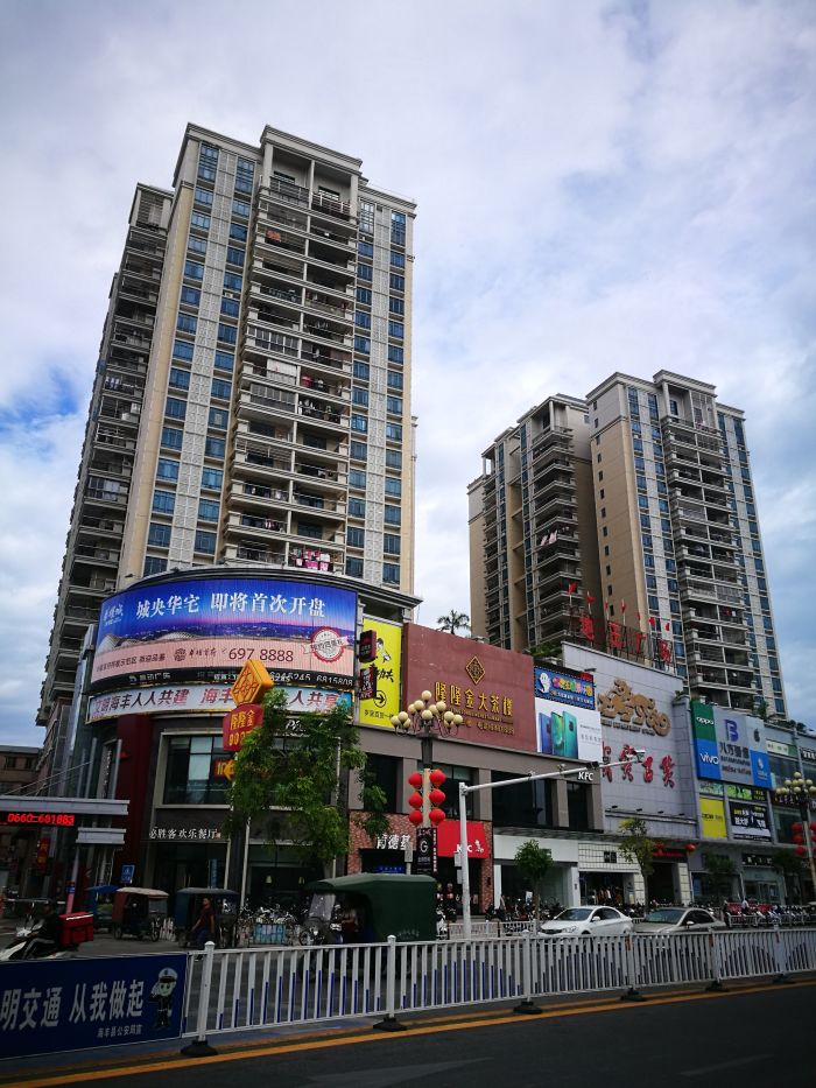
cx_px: 408
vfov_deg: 65.3
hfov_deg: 51.4
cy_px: 544
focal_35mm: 27
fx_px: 848
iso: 50
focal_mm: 4.5
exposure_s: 1/769
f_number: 2.2
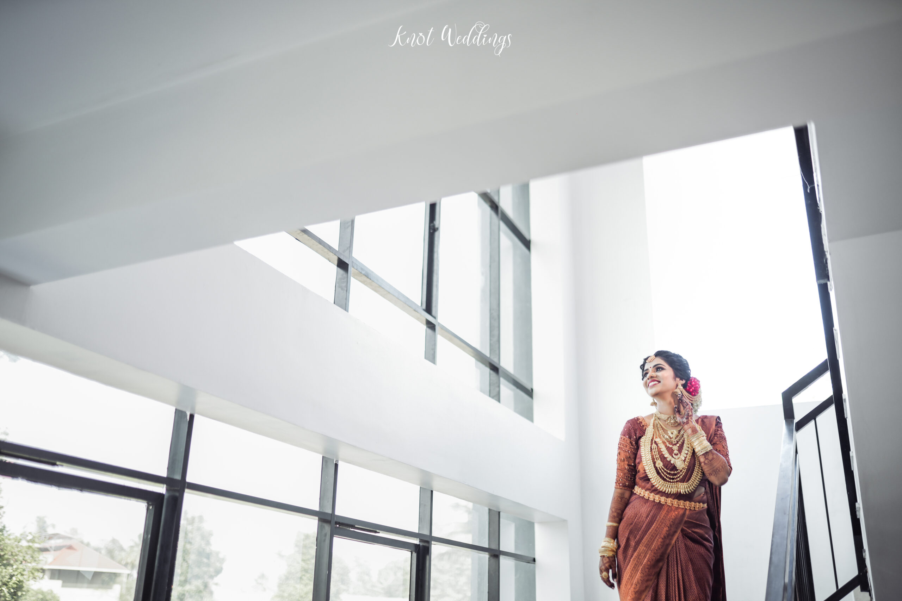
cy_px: 300
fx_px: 877
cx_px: 451
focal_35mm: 35
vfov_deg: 37.9
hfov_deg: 54.4
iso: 160
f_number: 1.4
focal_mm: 35
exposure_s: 1/250
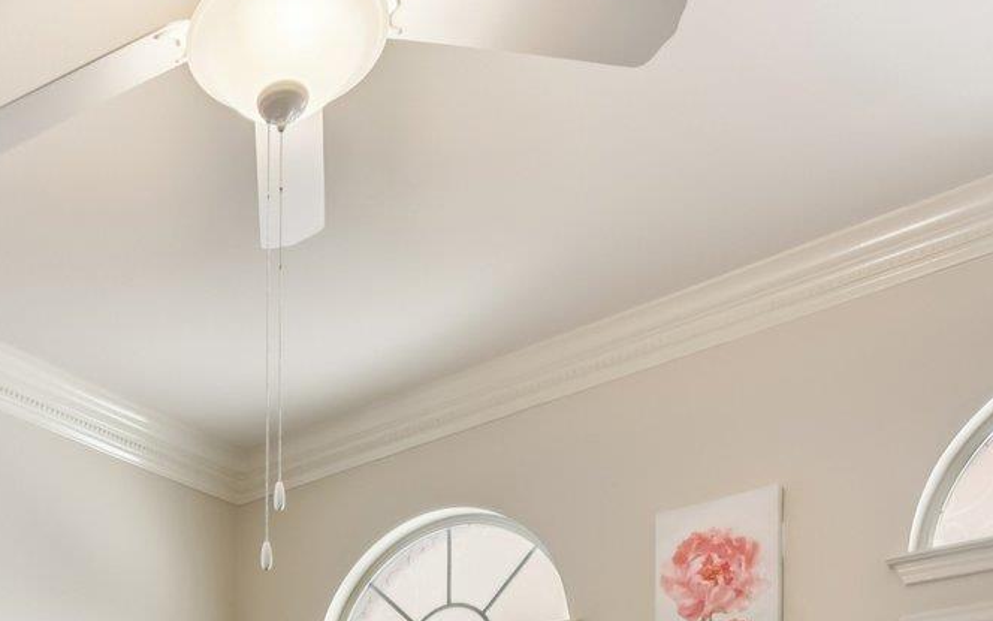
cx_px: -10
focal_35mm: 44
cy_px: 926
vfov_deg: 23.5
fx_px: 1191
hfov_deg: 39.6
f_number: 8
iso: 400
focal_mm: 14
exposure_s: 1/13
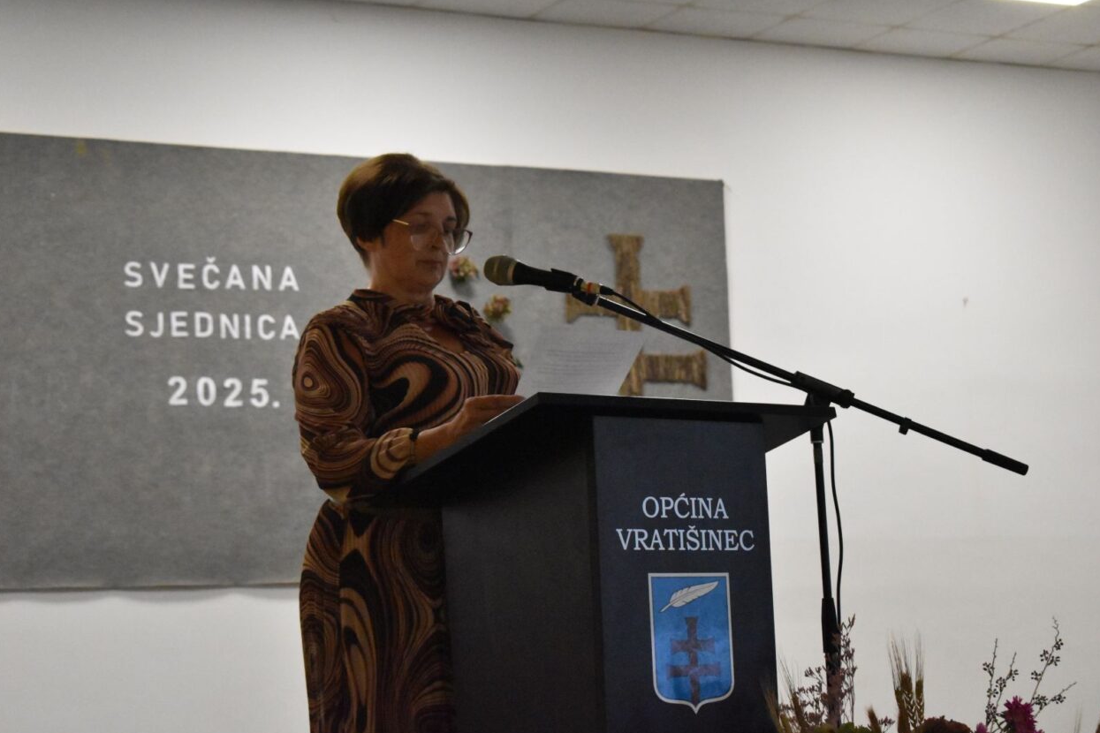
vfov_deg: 16.4
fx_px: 2551
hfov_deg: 24.3
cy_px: 368
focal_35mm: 84
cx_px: 550
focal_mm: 55
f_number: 5.6
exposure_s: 1/320
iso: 8000
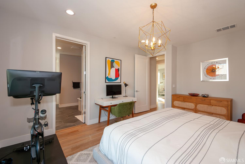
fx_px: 102
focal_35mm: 15
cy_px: 82
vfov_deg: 77.5
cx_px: 122
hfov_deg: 100.3
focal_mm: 10
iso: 400
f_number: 5.6
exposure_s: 1/40
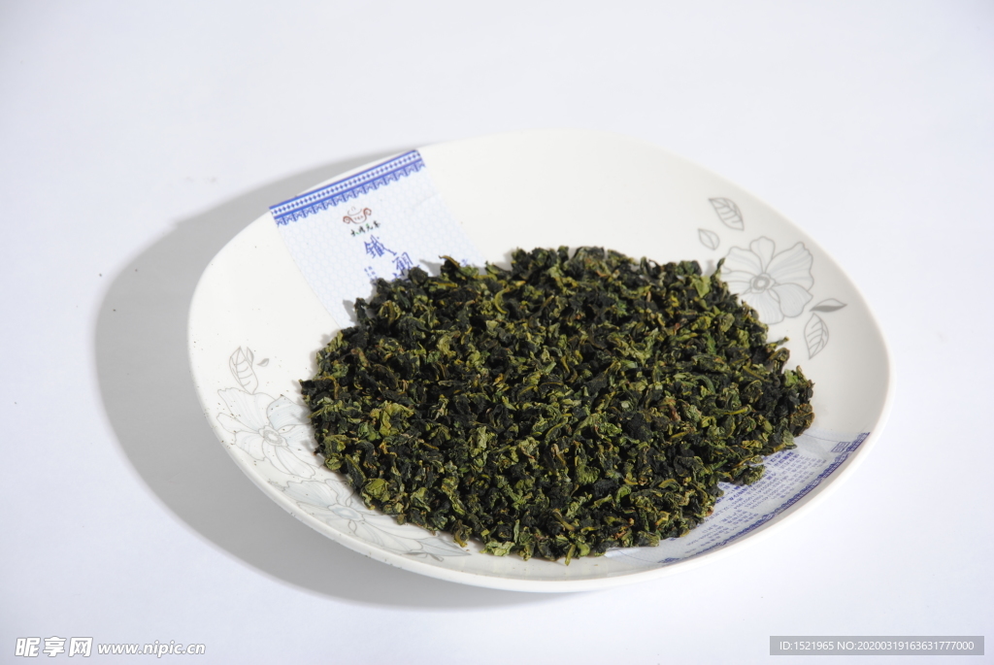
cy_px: 332
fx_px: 4353
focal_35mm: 158
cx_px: 497
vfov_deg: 8.7
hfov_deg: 13.0
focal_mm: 105
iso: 100
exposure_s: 1/125
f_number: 8
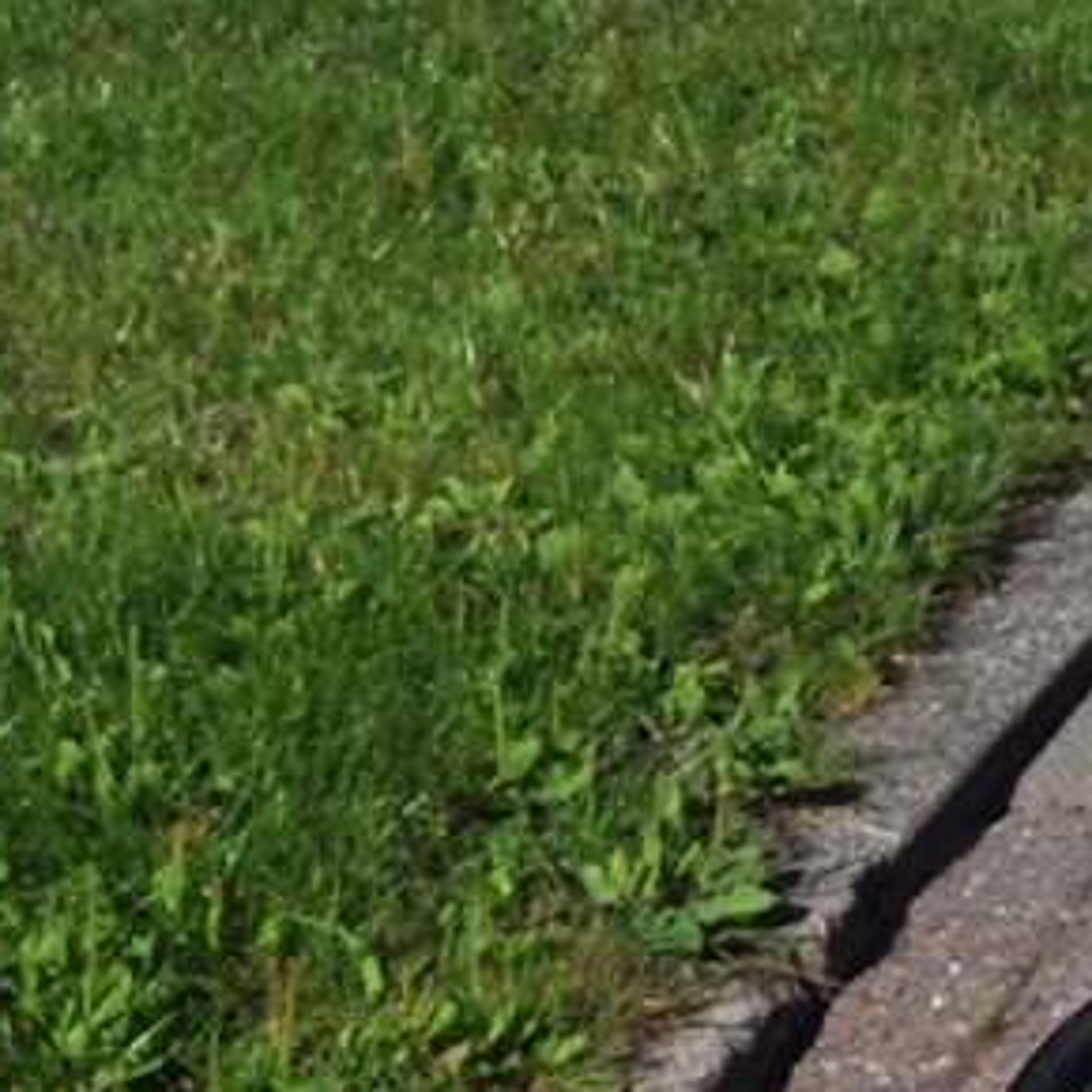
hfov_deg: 8.1
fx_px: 7524
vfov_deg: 8.1
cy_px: 1670
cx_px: 1819
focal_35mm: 211
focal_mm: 25
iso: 200
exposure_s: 1/250
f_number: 16
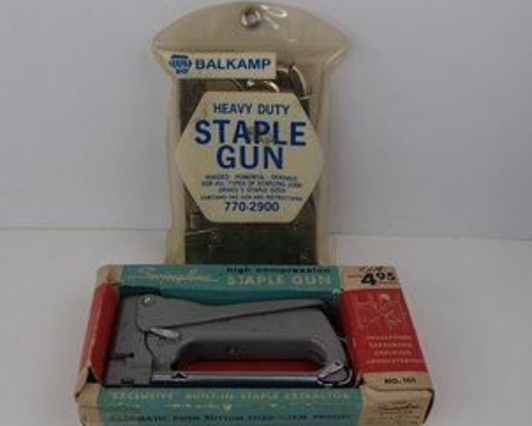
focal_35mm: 41
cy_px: 219
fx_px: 646
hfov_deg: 44.7
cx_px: 239
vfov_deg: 36.5
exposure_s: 1/160
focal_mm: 6.64
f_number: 4.7
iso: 125
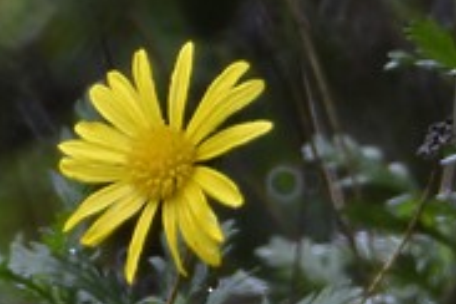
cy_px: 100
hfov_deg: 1.2
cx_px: 92
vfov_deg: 0.8
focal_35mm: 1774
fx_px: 22469
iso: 500
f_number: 5.6
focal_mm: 300
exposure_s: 1/125
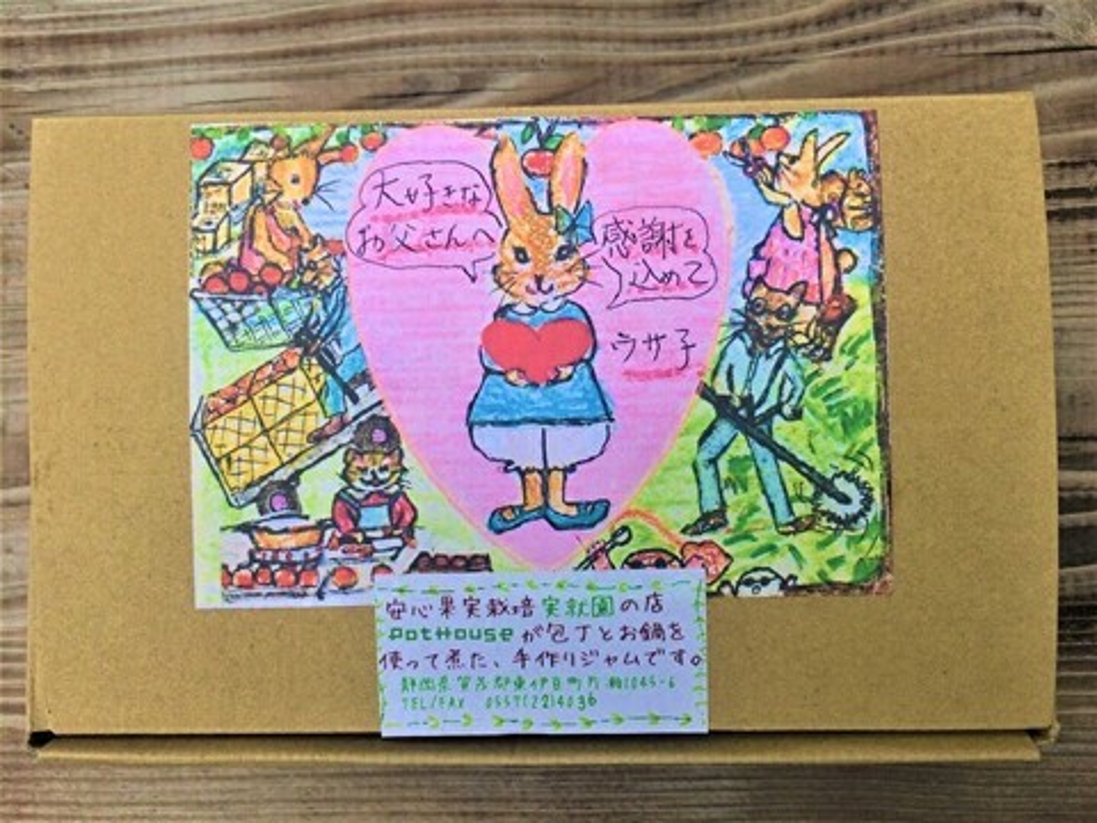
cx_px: 548
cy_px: 412
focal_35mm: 29
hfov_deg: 61.7
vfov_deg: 48.2
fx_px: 919
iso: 32
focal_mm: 4.15
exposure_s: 1/376
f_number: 2.2
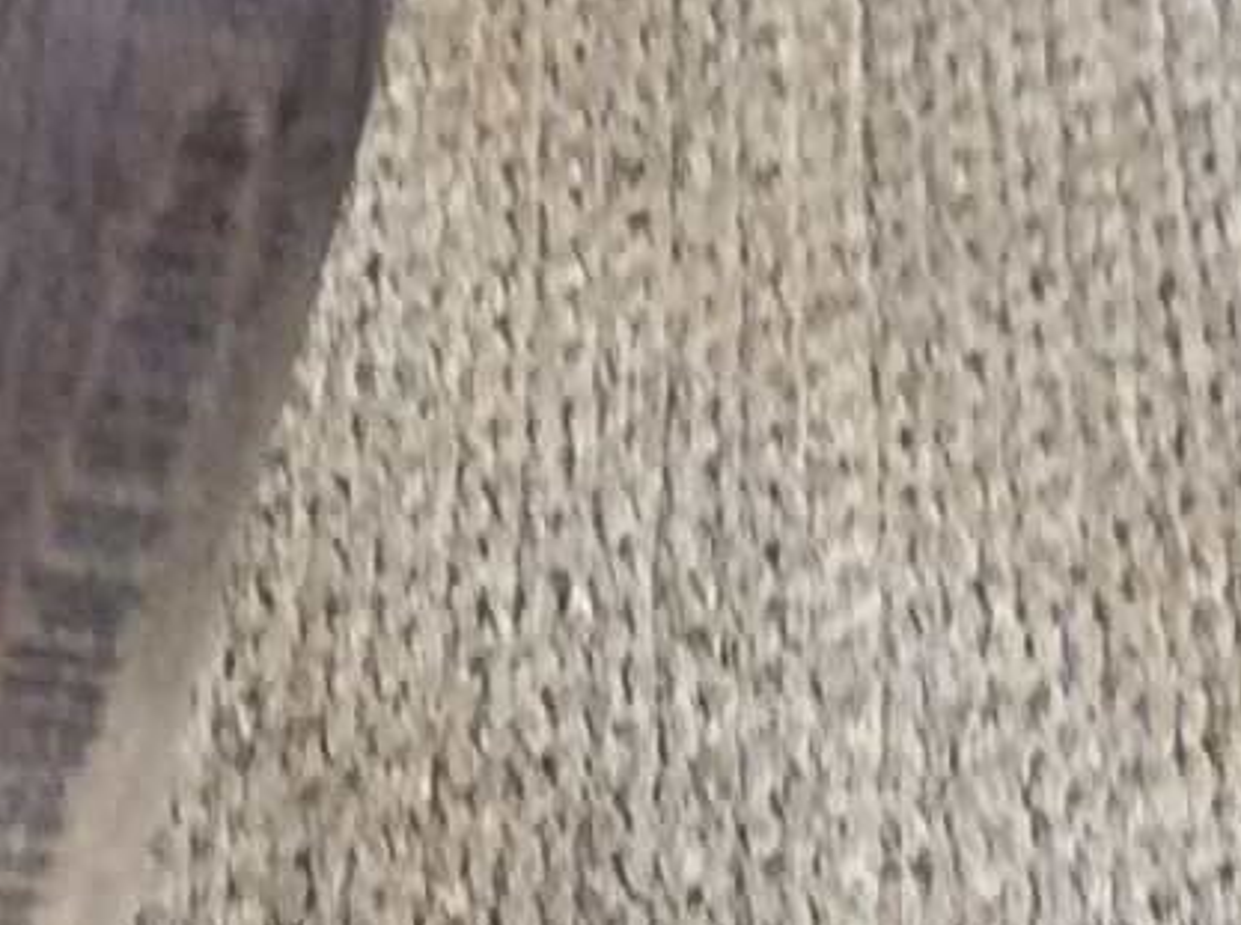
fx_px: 7120
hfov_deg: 9.9
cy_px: 919
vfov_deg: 7.4
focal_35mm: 199
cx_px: 997
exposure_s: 1/25
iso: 100
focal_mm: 3.3
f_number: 2.4
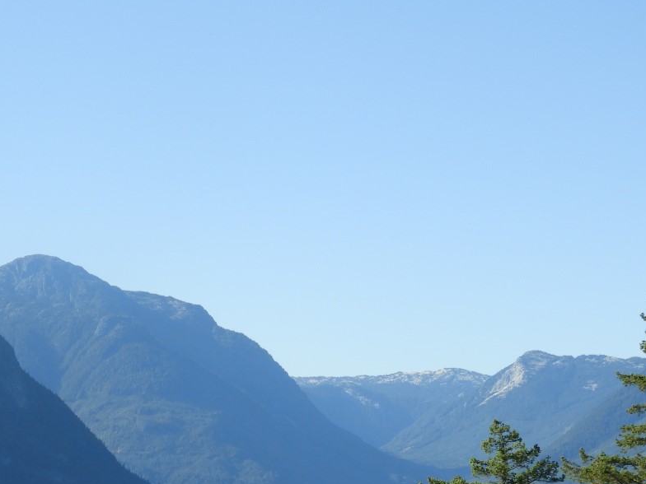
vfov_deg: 10.1
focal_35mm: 147
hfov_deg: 13.3
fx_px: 2743
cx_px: 104
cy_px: 384
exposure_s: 1/500
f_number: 4.5
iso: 100
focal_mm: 14.3
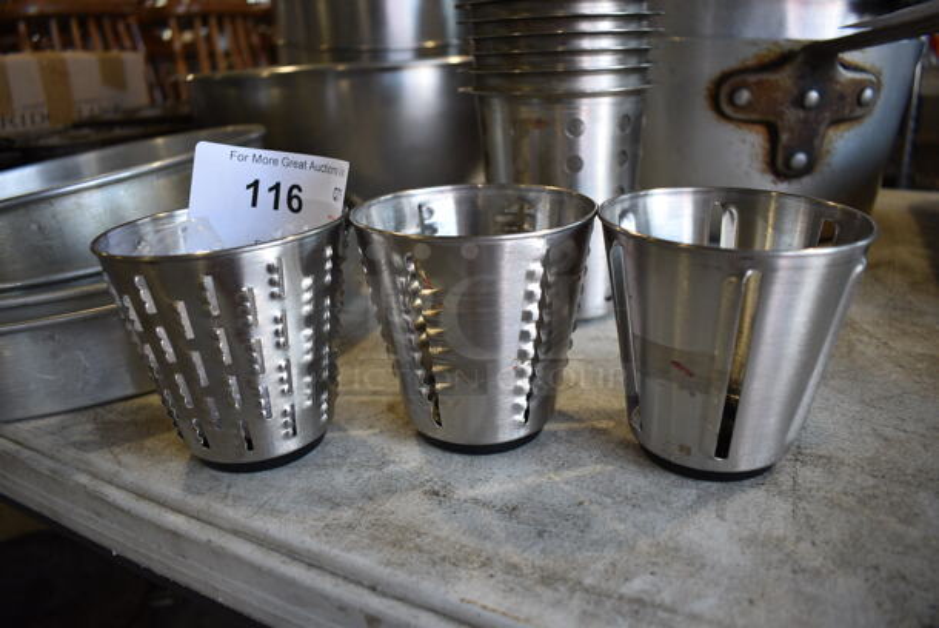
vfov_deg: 48.0
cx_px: 470
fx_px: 705
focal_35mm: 27
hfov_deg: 67.3
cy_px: 314
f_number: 3.5
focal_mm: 18
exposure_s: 1/250
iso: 500
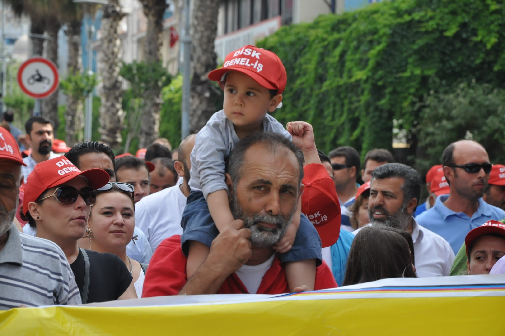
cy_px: 168
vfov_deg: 8.7
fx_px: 2223
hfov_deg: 13.0
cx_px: 252
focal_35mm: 159
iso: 800
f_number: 8
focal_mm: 105
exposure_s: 1/1000
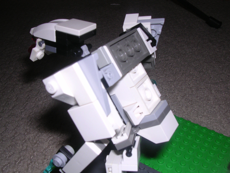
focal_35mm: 38
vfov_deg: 37.7
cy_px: 86
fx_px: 252
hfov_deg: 49.0
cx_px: 115
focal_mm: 5.8
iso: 100
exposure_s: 1/60.1
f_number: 5.6
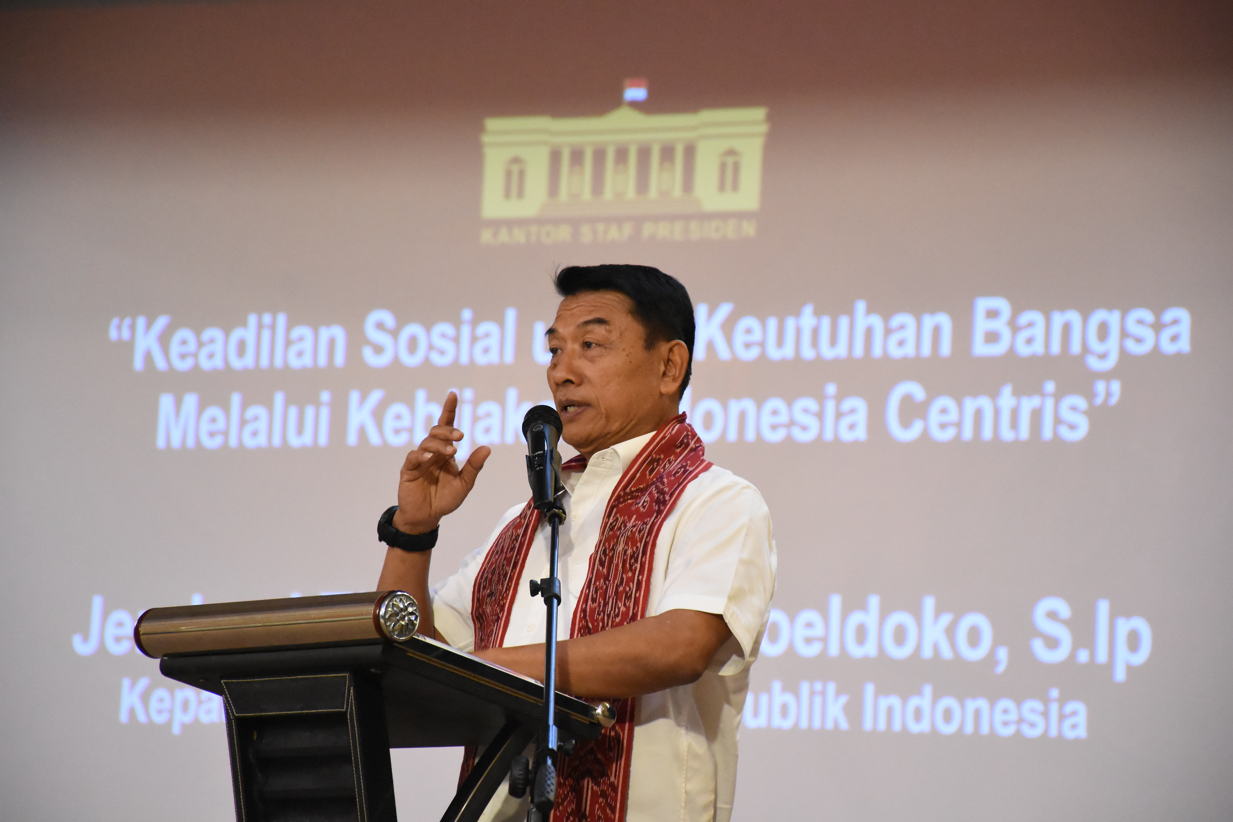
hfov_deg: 11.8
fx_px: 5959
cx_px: 616
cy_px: 411
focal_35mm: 174
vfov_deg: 7.9
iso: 6400
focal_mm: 116
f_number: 6.3
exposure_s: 1/125
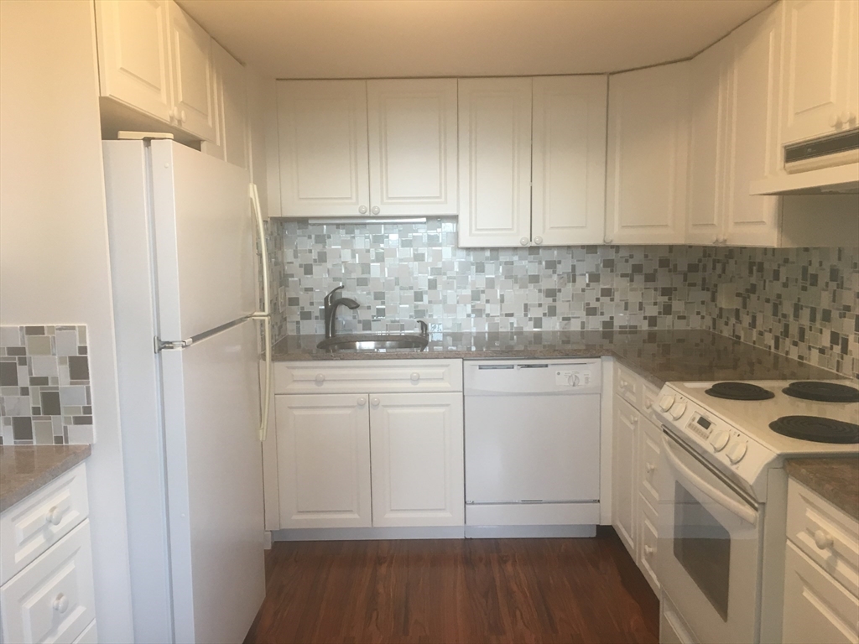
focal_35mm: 29
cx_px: 430
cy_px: 322
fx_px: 720
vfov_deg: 48.2
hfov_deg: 61.7
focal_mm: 4.15
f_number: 2.2
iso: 80
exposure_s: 1/30
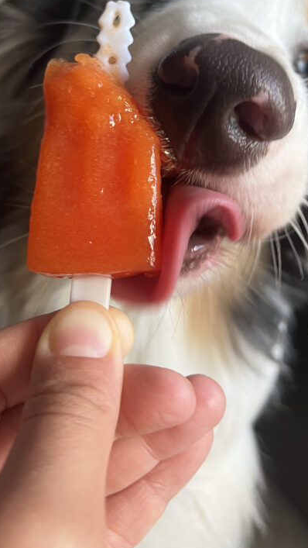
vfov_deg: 48.2
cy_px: 163
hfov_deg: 29.0
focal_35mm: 41
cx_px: 165
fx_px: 595
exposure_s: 1/84
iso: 125
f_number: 1.5
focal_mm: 5.7
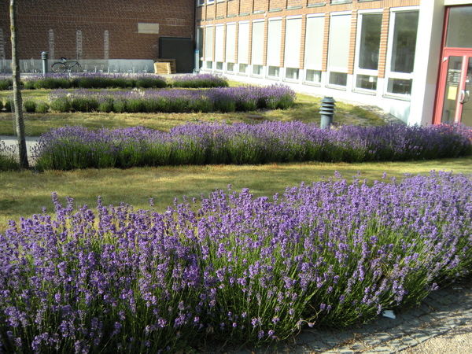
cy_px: 177
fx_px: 477
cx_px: 236
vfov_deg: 40.7
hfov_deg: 52.6
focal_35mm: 35
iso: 64
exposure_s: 1/232
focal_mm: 5.9
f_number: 3.8
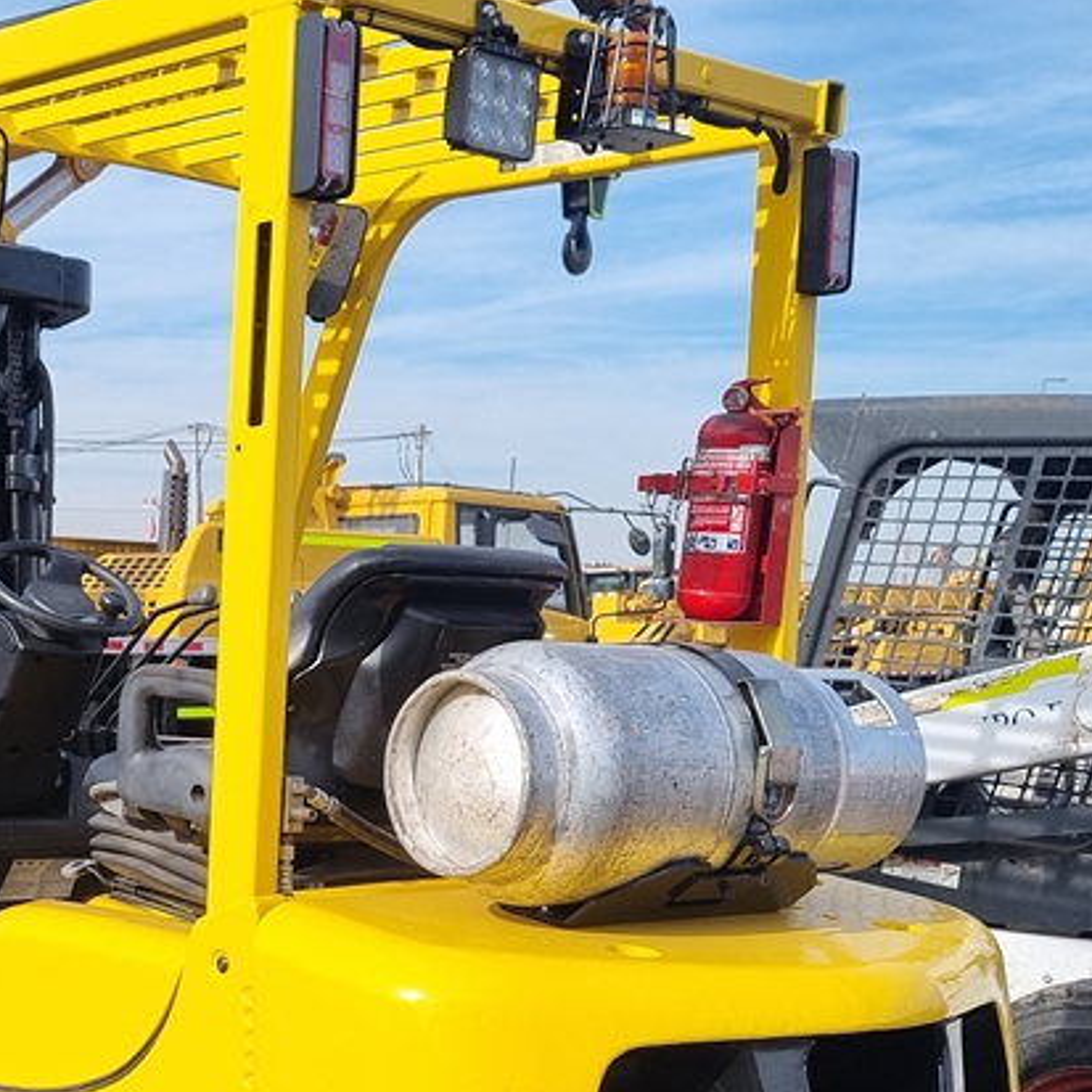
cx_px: 164
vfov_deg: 29.1
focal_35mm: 57
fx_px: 2034
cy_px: 925
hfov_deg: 29.1
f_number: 1.8
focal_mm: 5.4
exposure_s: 1/1816
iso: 50
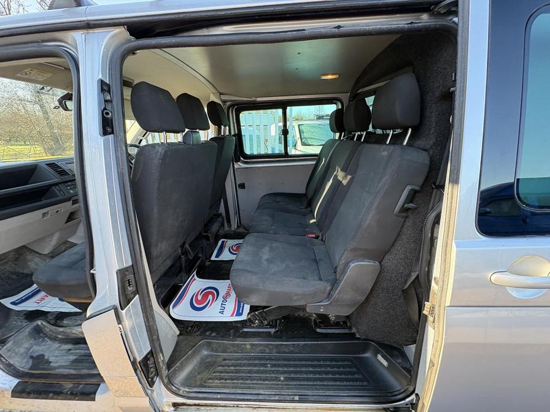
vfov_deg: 85.7
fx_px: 222
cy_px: 206
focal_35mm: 14
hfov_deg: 102.1
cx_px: 275
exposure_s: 1/99
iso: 200
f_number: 2.2
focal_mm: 2.22
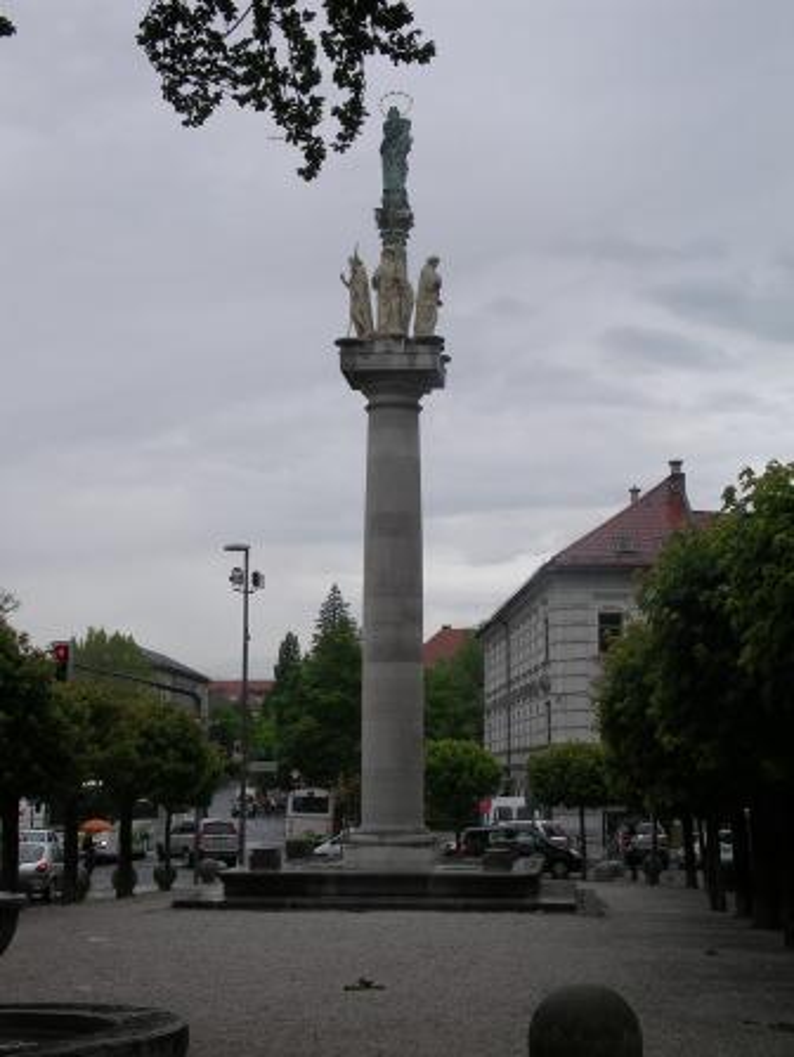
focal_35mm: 62
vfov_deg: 31.2
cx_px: 397
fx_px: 1893
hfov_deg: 23.7
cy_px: 528
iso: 80
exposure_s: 1/125
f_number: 7.8
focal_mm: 12.8
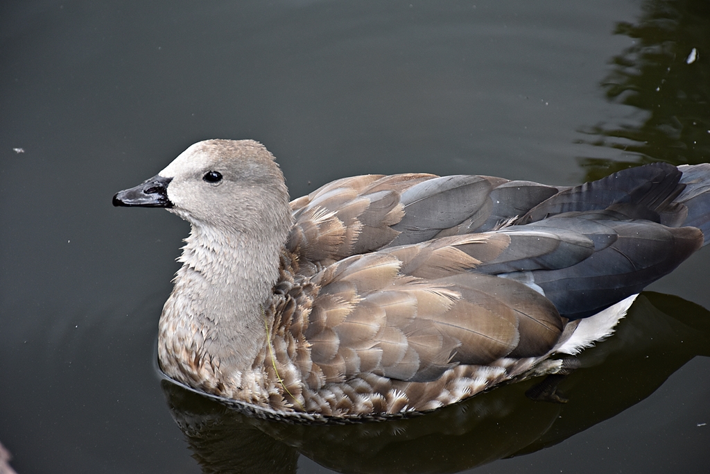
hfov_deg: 13.0
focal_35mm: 158
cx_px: 355
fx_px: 3106
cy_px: 237
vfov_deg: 8.7
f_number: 5.6
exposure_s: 1/250
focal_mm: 105
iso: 720
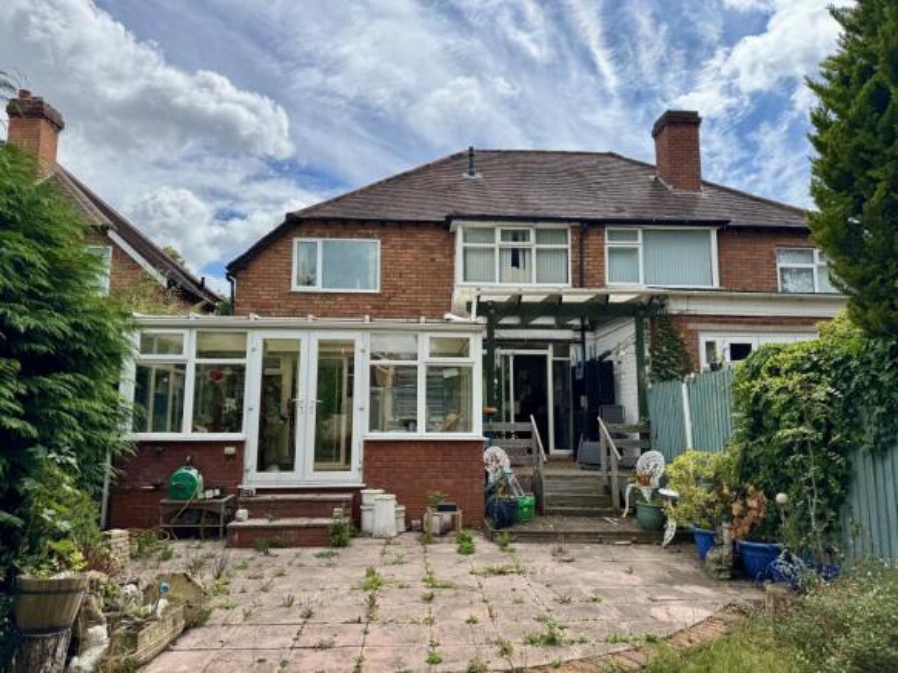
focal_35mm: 24
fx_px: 622
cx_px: 449
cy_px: 336
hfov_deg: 71.6
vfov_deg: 56.8
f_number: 1.78
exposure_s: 1/7092
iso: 80
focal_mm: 6.76
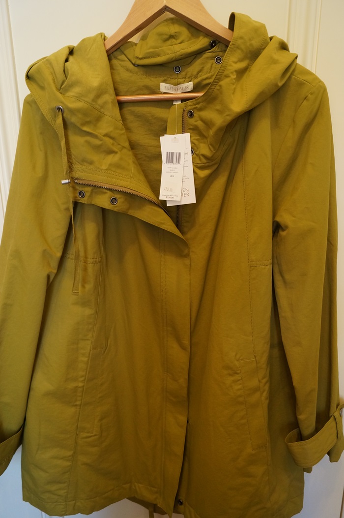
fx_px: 388
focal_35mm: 27
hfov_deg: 47.8
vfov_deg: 67.4
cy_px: 259
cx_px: 172
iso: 1000
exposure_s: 1/60
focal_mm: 18
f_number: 4
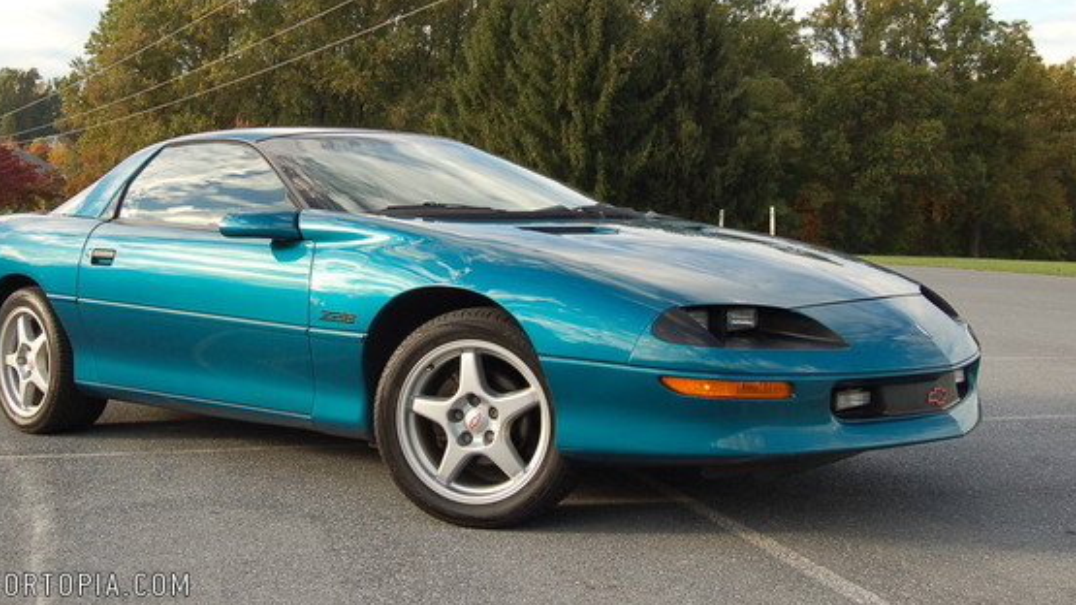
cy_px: 213
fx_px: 1341
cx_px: 459
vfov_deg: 25.3
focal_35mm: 47
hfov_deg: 43.6
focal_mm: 26
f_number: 6.3
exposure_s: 1/160
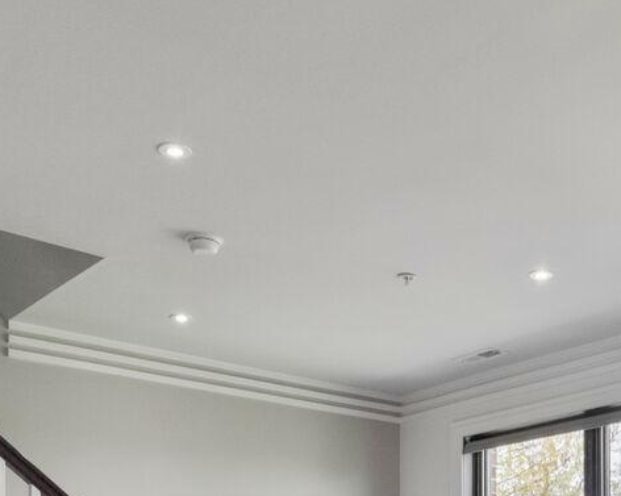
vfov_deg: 23.9
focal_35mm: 55
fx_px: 1010
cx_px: 529
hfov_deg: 32.8
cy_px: 662
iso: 200
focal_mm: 16
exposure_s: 1/40
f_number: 8
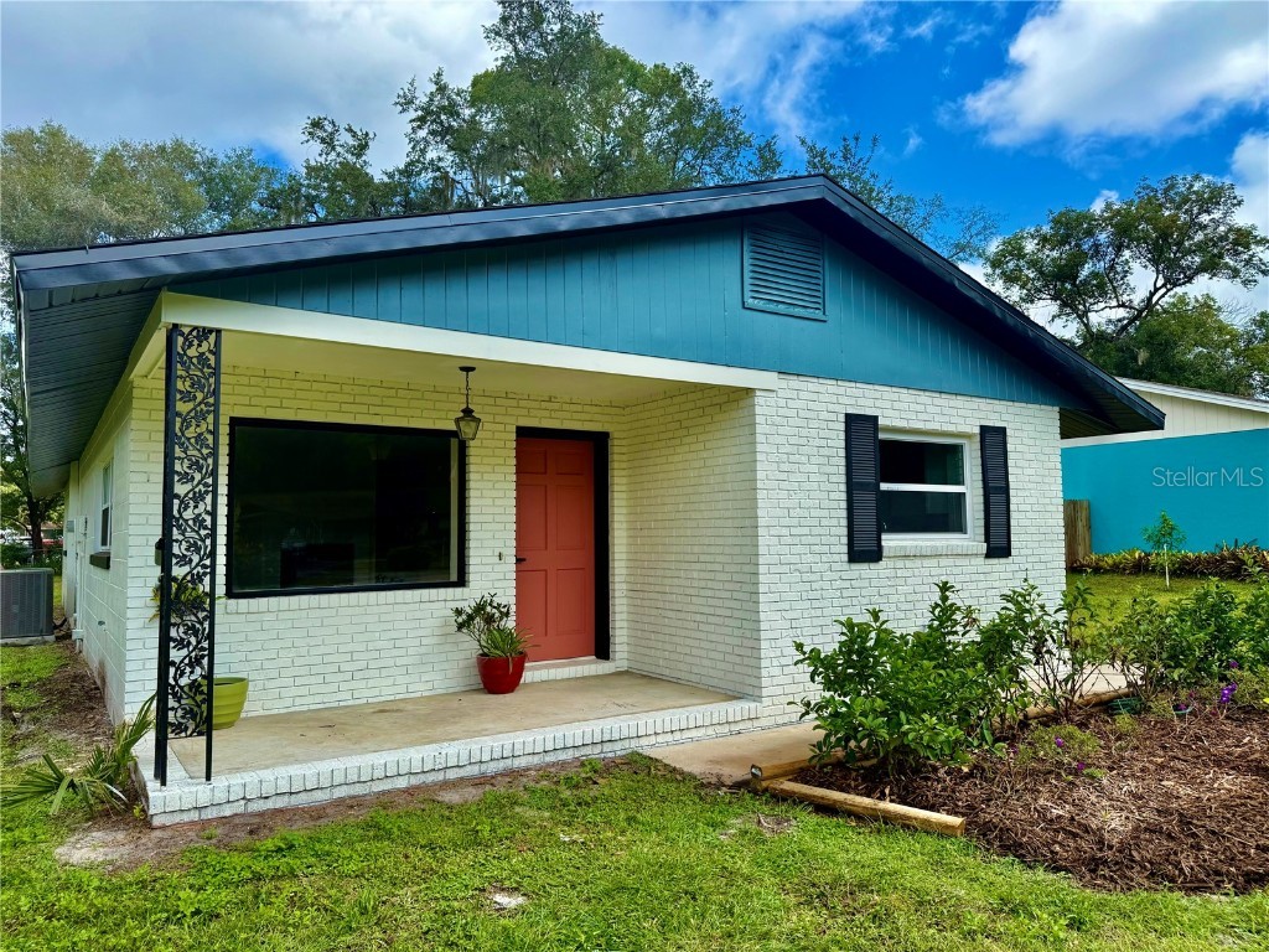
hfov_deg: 71.6
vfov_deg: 56.8
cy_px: 476
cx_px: 634
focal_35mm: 24
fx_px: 880
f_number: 1.78
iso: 80
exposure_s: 1/2232
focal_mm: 6.76
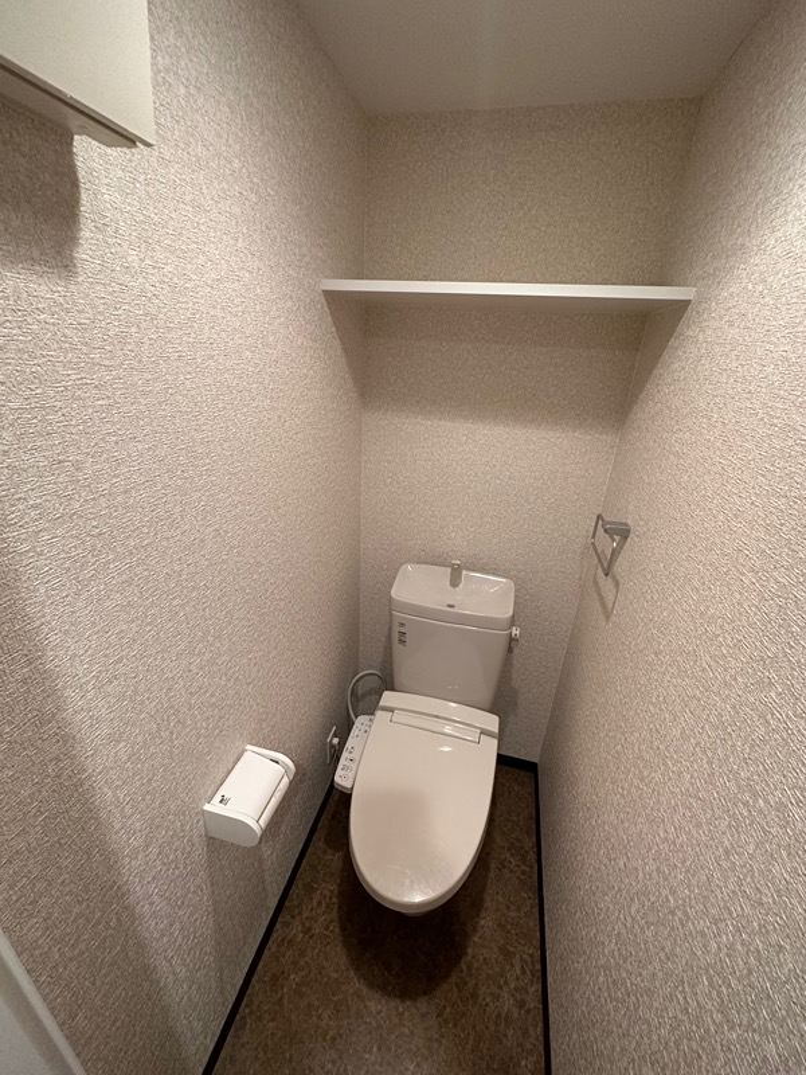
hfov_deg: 85.7
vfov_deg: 102.1
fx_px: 435
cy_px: 538
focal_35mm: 14
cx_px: 403
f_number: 2.2
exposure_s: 1/60
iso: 250
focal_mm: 2.22
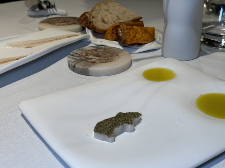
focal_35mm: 48
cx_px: 112
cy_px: 84
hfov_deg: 39.7
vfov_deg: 30.3
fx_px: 312
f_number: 1.78
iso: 100
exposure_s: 1/100
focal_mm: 6.76
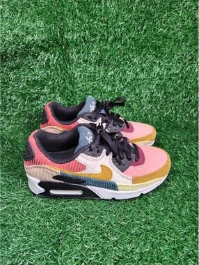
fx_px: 176
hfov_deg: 59.0
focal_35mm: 23
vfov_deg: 73.9
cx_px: 100
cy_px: 132
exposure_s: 1/120
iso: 160
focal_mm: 5.4
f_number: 1.8
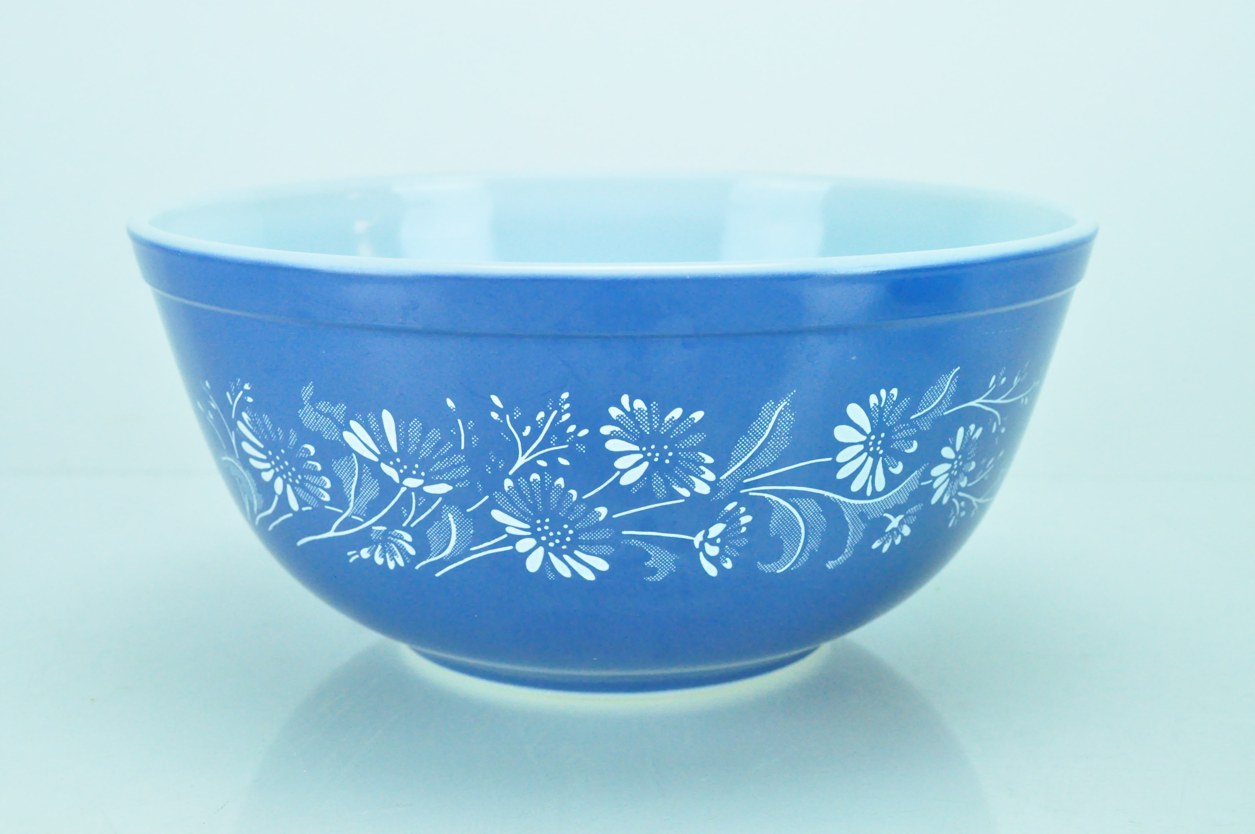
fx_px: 1828
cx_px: 628
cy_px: 417
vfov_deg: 25.7
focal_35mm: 52
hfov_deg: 37.9
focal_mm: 35
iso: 2800
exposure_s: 1/200
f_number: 8
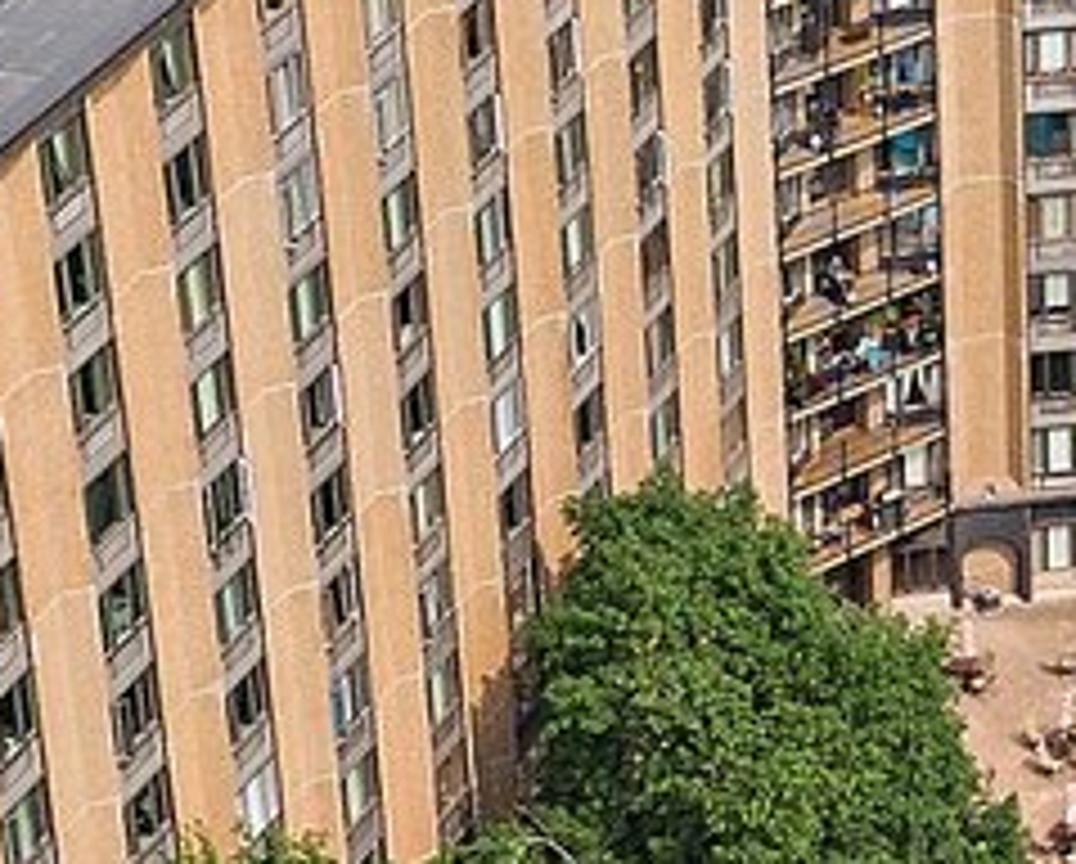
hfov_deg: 13.4
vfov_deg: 11.0
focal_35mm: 141
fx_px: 4498
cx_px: 1162
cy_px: 212
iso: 100
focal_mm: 4.39
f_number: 2.8
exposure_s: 1/800
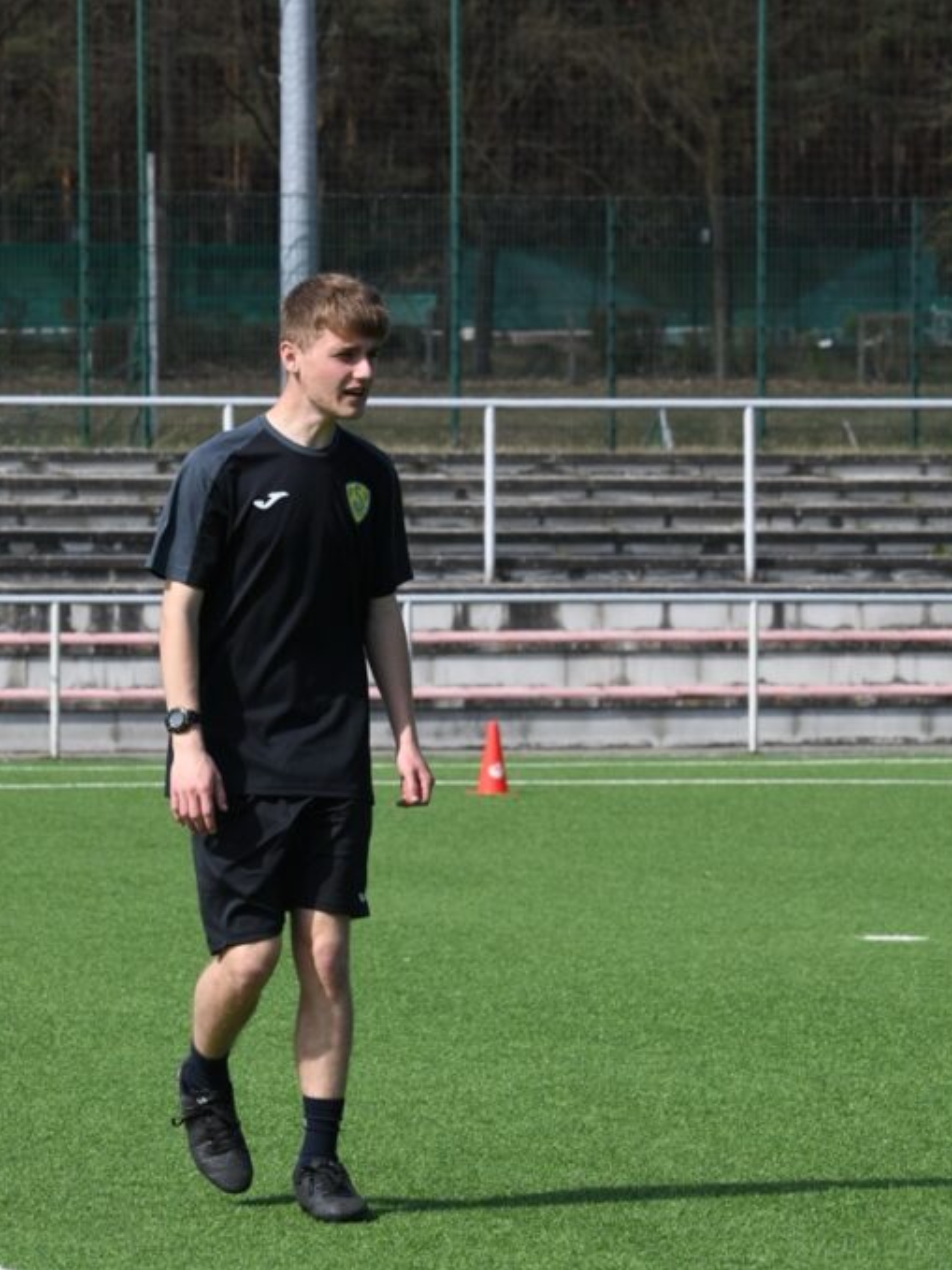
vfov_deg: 8.5
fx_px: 8510
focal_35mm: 232
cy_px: 636
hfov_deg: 6.4
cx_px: 346
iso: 1250
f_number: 13
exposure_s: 1/1250
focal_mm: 160
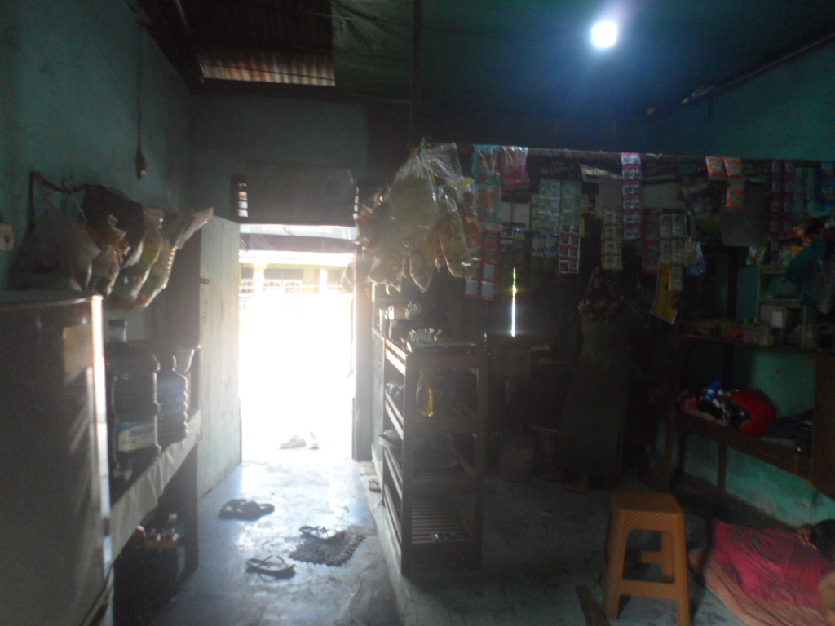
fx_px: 627
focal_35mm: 26
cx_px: 418
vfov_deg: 53.1
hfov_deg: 67.3
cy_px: 313
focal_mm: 4.9
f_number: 3.3
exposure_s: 1/45
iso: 240
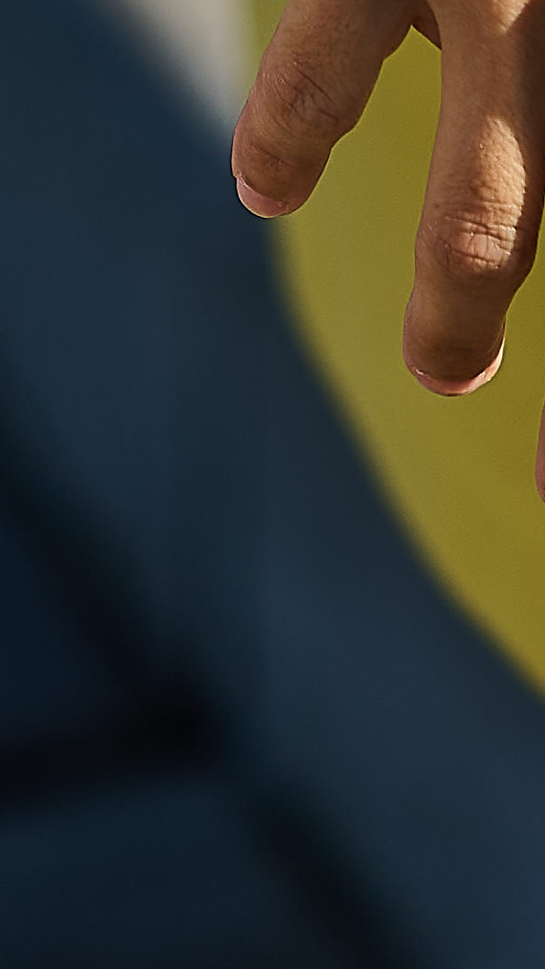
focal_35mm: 680
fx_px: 17471
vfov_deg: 3.1
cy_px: -2241
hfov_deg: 1.8
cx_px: 1408
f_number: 1.8
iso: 32
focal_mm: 85
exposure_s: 1/1600
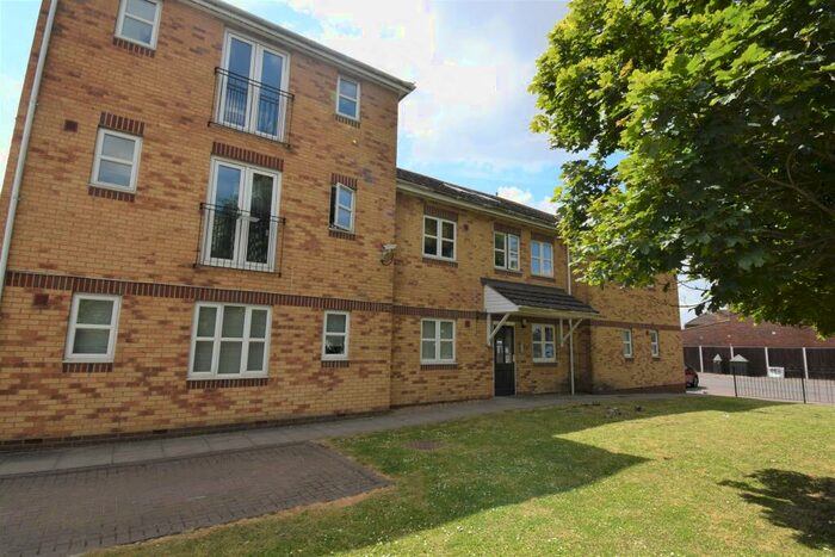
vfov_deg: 69.7
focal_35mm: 17
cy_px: 278
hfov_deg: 92.4
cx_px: 418
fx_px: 400
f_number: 10
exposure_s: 1/200
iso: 100
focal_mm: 11.5
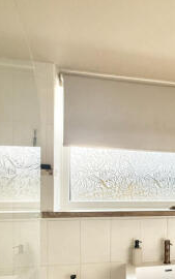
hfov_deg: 35.1
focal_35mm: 32
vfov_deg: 58.0
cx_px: 182
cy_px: 191
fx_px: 244
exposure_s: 1/315
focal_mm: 2.22
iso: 64
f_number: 2.2
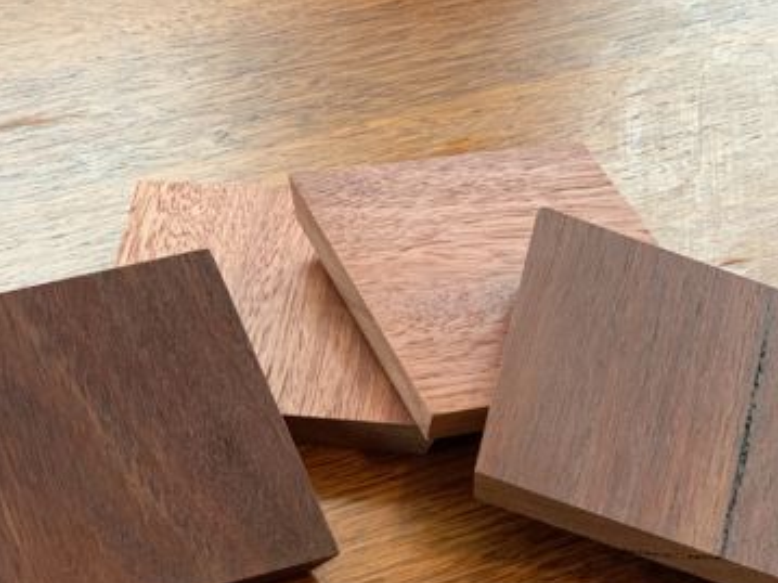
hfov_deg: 22.5
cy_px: 440
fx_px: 1955
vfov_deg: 16.9
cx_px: 286
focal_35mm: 87
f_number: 2.4
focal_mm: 6
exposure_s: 1/60
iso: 200
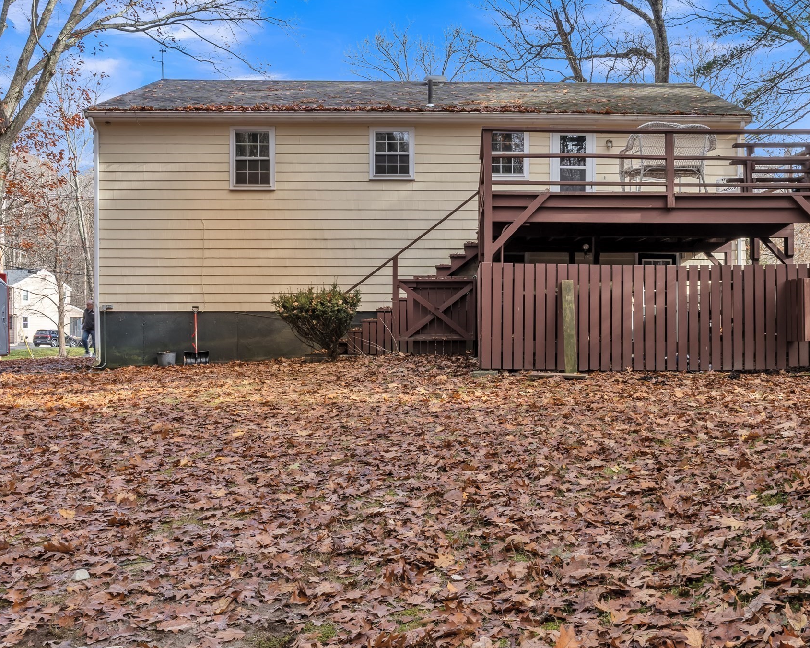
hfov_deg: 53.8
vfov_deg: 44.5
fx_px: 791
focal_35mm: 33
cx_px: 485
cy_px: 323
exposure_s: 1/30
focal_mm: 19.5
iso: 80
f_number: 13
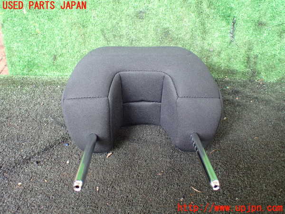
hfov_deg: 60.0
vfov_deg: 46.8
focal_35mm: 30
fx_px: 247
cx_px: 142
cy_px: 107
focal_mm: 5.4
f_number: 2.3
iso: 800
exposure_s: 1/40
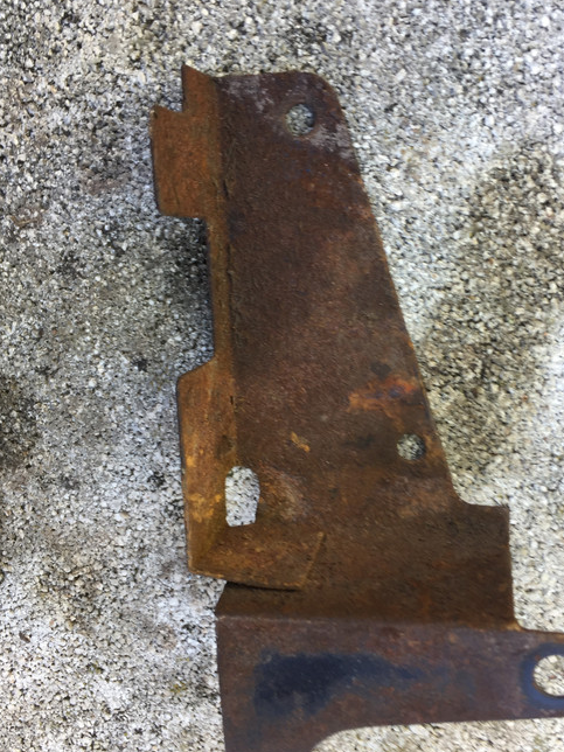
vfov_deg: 51.3
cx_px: 325
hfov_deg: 39.6
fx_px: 782
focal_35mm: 36
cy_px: 403
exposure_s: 1/50
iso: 32
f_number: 2.2
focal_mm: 4.15
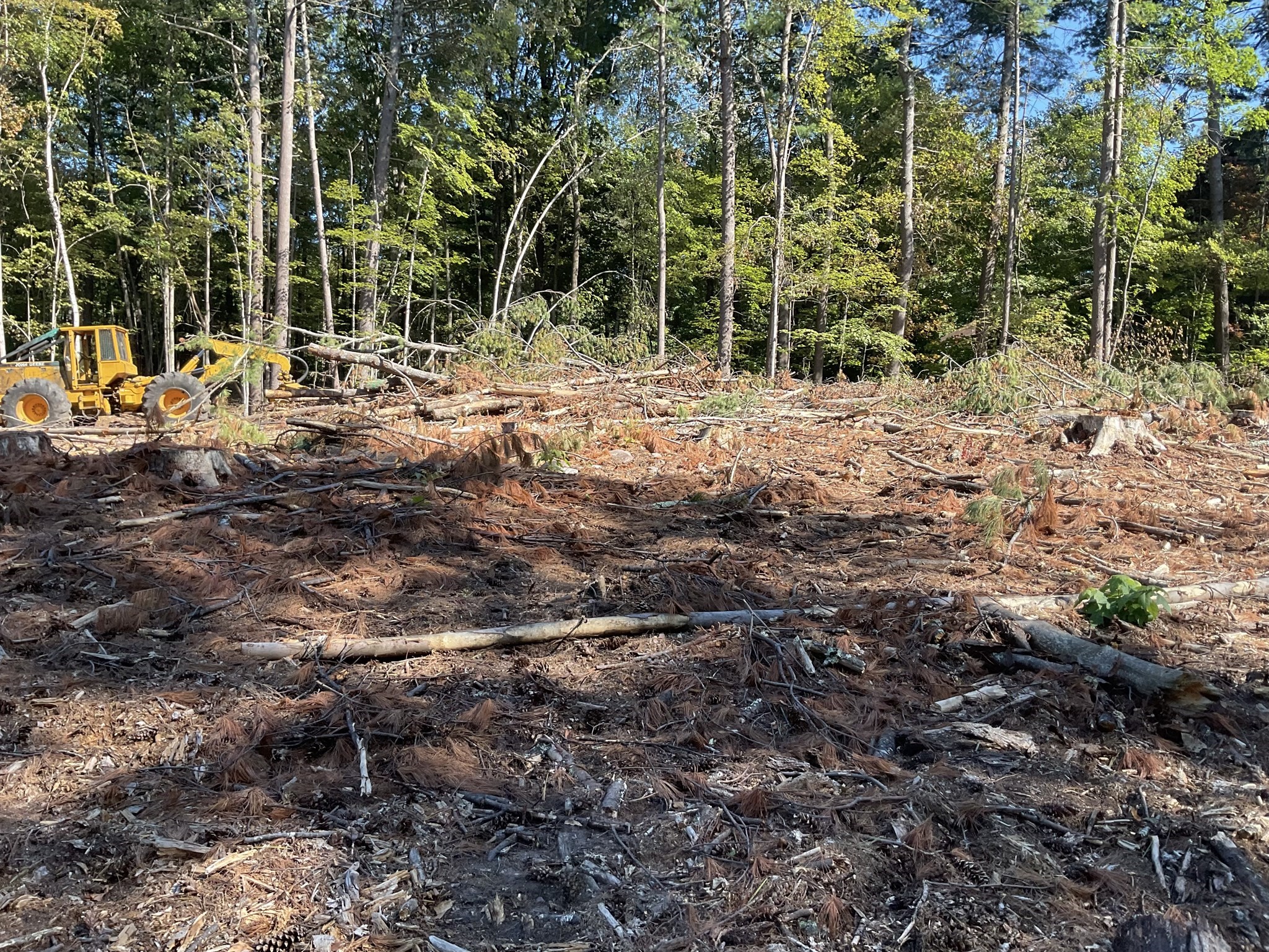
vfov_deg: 48.2
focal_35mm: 29
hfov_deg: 61.7
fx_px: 1063
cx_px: 634
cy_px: 476
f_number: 1.8
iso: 16
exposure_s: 1/355
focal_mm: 3
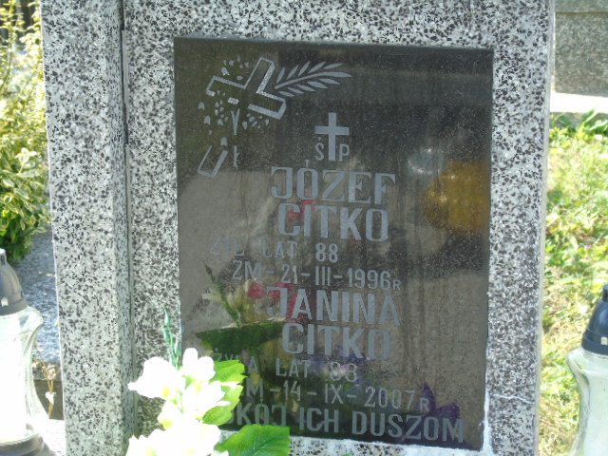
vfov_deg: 13.7
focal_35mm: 108
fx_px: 1897
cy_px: 228
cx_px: 304
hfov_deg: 18.2
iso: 80
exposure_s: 1/80
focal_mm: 19
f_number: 4.4
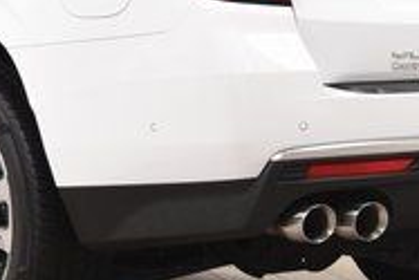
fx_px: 2271
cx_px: 81
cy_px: -10
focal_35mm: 195
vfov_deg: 7.0
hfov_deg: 10.5
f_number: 8
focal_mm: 38
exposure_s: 1/60
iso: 1600
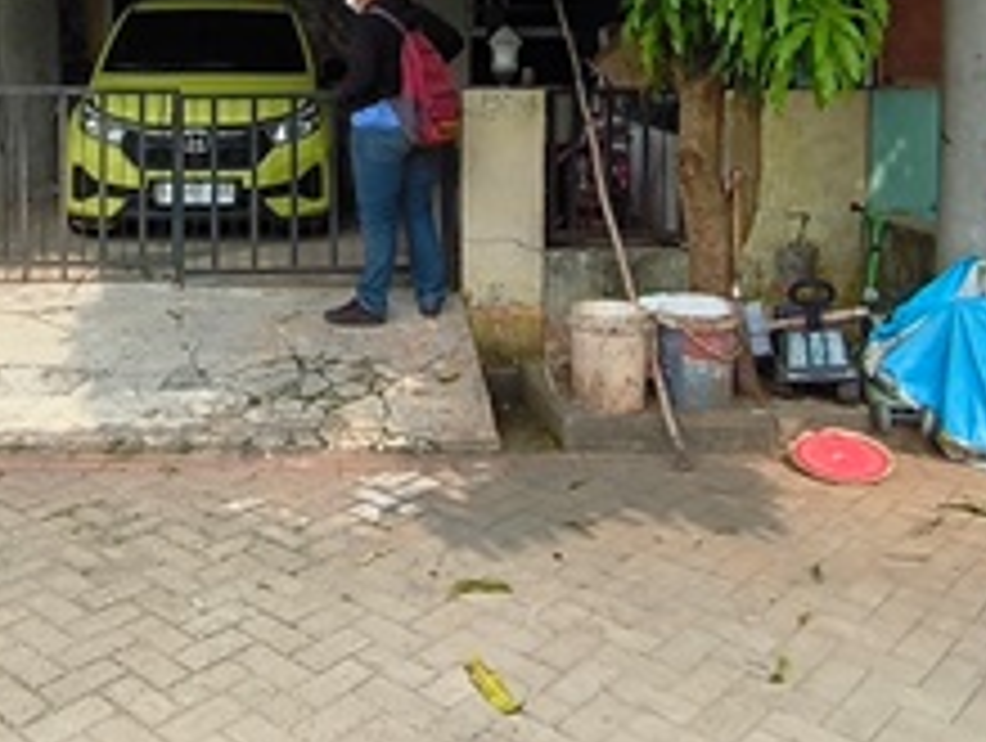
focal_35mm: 41
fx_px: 1170
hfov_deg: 44.9
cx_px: 308
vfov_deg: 33.2
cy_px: 58
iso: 50
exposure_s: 1/1508
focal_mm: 1.65
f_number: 2.2
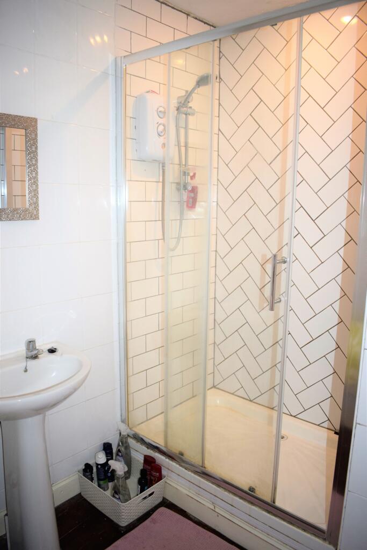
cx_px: 184
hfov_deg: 47.9
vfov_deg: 67.4
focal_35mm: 27
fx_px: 413
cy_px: 275
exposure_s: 1/60
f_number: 3.5
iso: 1000
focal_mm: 18
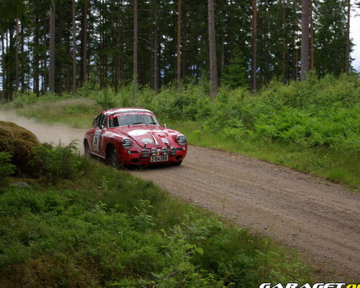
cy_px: 144
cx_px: 155
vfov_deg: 21.9
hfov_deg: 27.1
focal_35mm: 70
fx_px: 746
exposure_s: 1/250
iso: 200
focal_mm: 40
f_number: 4.5
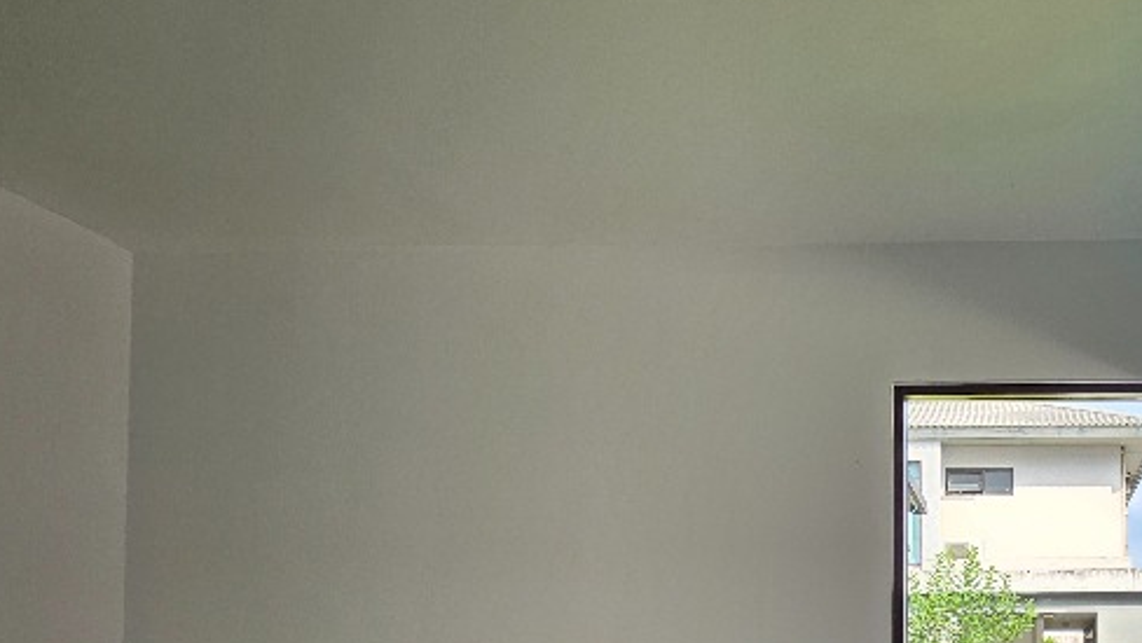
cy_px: 655
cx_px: 1025
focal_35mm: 29
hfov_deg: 57.0
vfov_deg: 36.0
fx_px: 879
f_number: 2.2
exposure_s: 1/109
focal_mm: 1.74
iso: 32
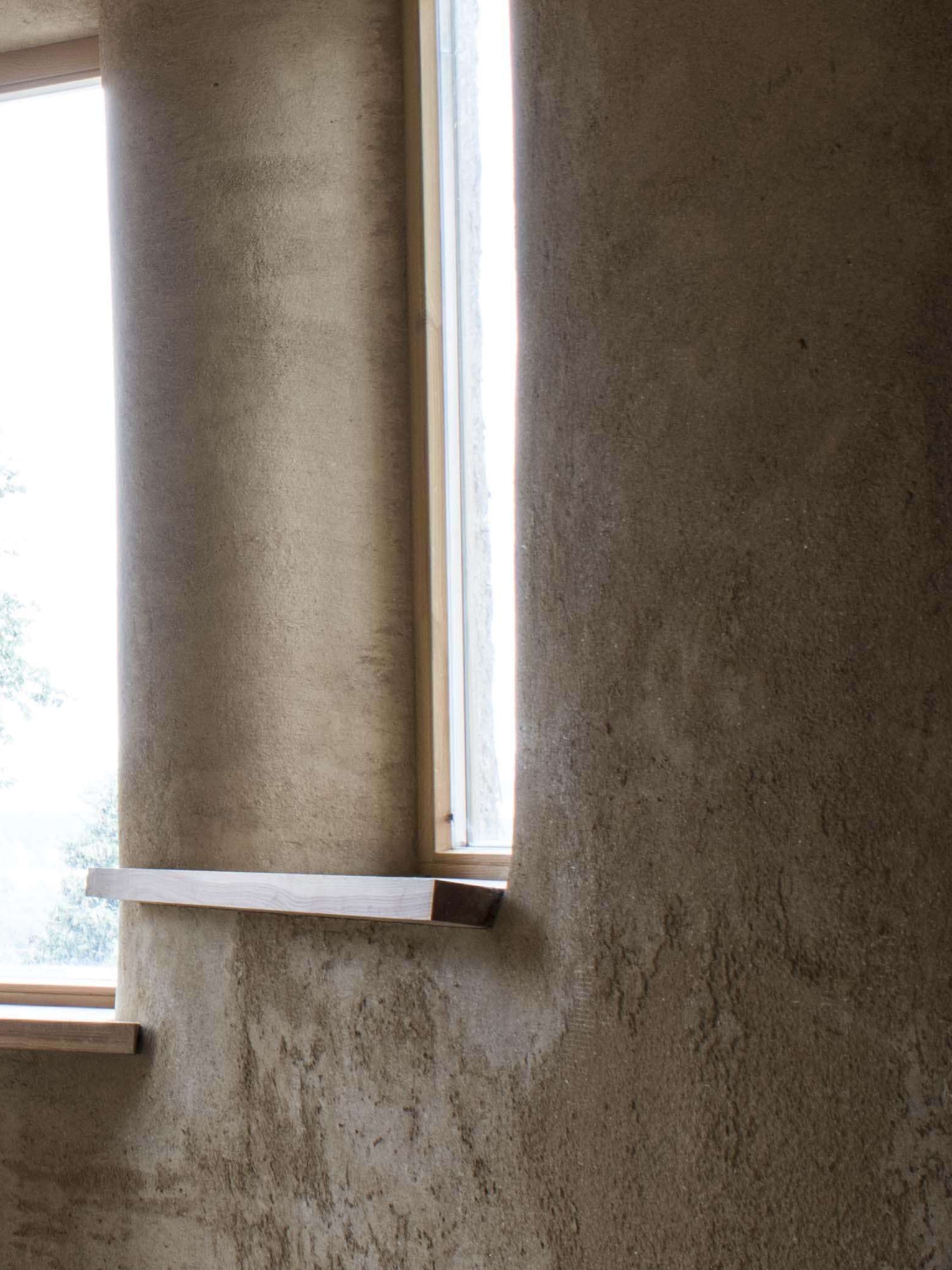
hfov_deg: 15.9
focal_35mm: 88
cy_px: 489
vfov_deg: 22.1
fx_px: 3242
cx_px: -259
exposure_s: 1/1.43
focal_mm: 21
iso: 100
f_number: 11
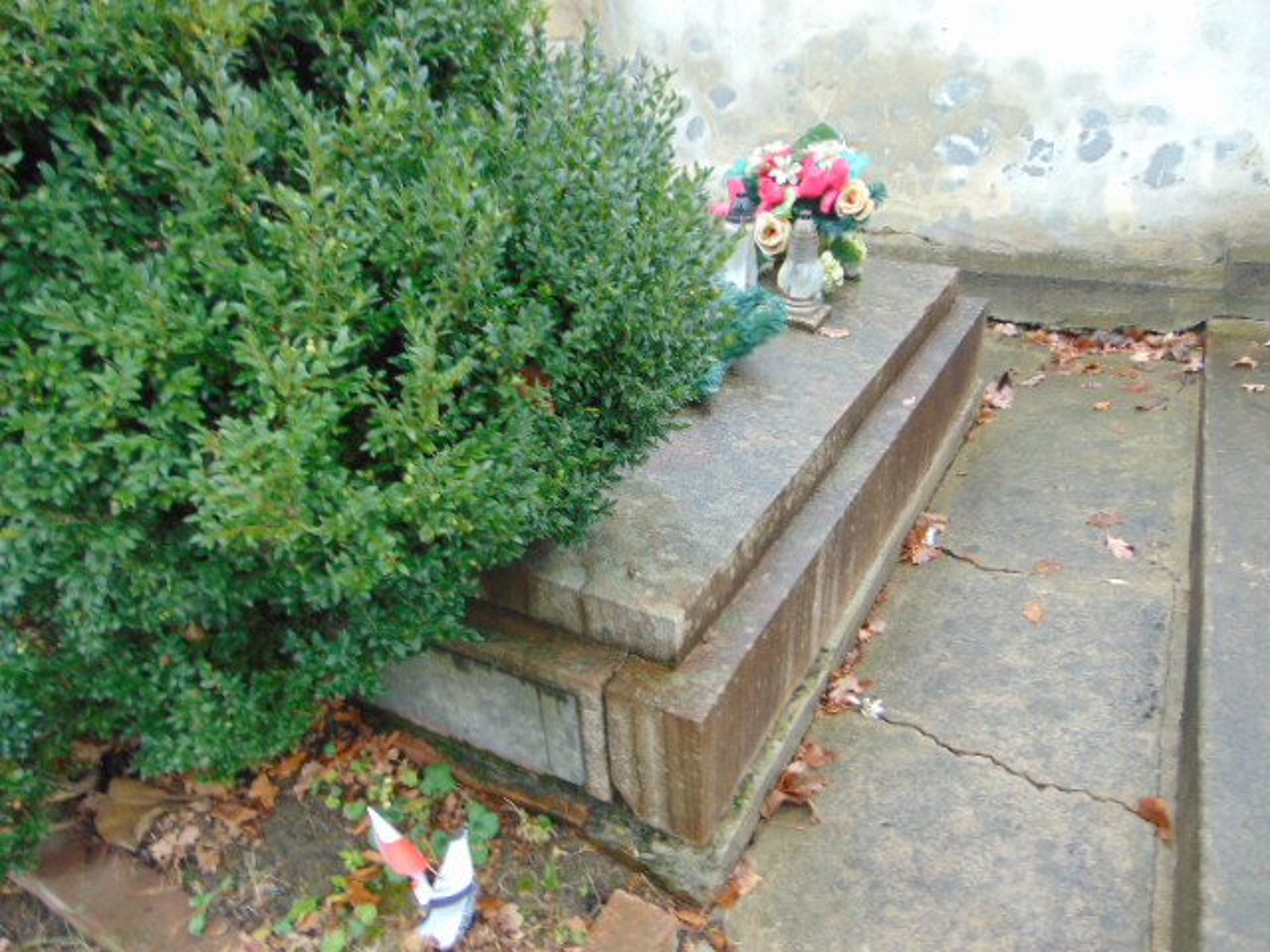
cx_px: 635
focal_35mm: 25
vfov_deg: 54.9
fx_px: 917
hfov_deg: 69.4
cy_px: 476
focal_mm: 4.5
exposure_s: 1/50
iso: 160
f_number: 3
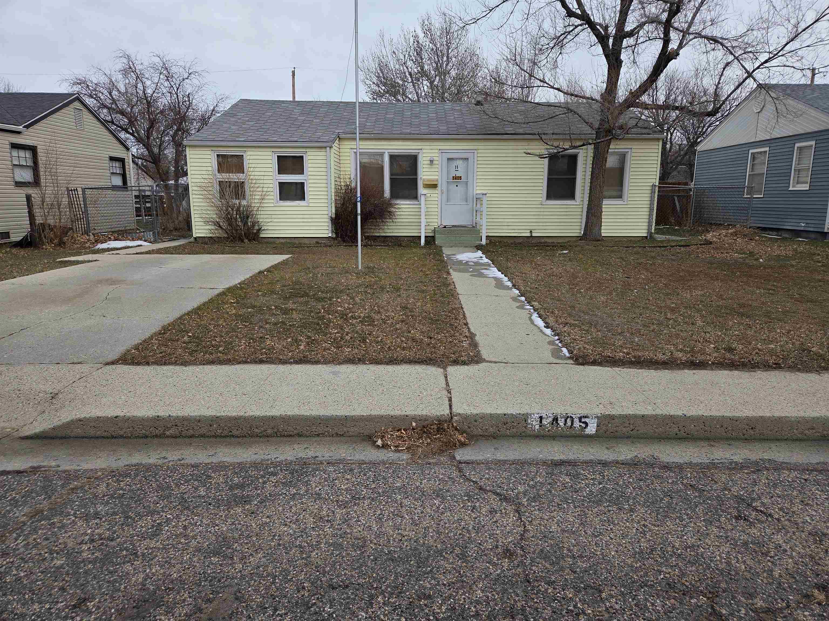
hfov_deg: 73.9
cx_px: 414
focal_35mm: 23
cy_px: 310
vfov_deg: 58.9
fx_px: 551
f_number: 1.8
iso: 80
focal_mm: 5.4
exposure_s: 1/2423
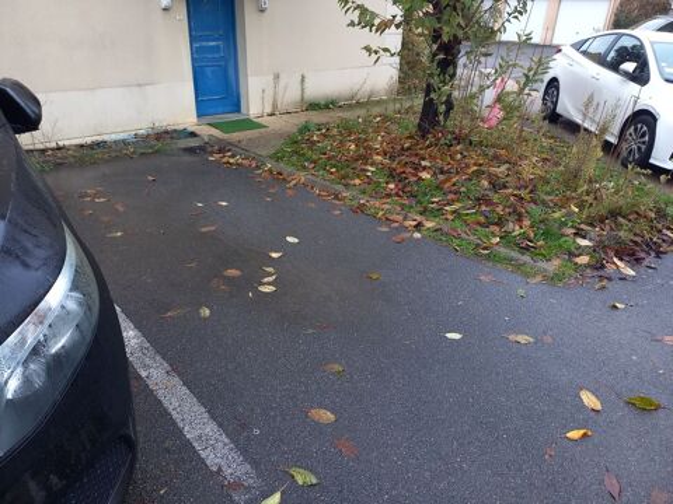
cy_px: 252
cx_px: 336
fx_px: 486
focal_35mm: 25
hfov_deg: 69.4
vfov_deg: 54.9
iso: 320
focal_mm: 4.65
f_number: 1.8
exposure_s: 1/30
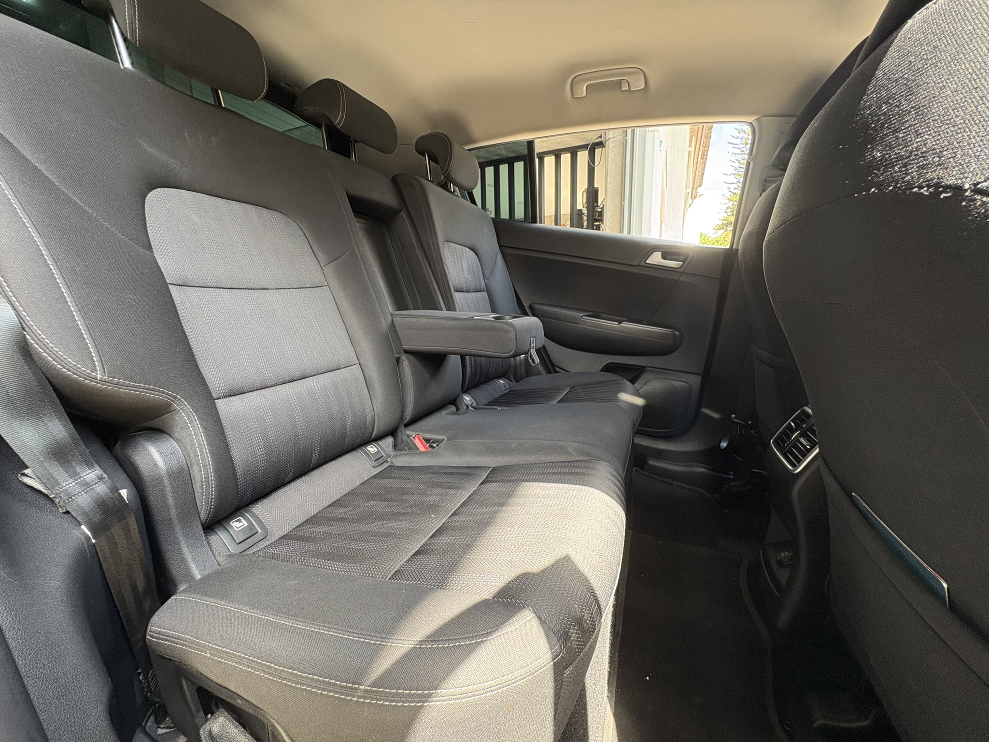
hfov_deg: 102.1
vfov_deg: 85.7
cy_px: 371
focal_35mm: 14
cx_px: 494
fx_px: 400
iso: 250
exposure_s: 1/69
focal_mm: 2.22
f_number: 2.2
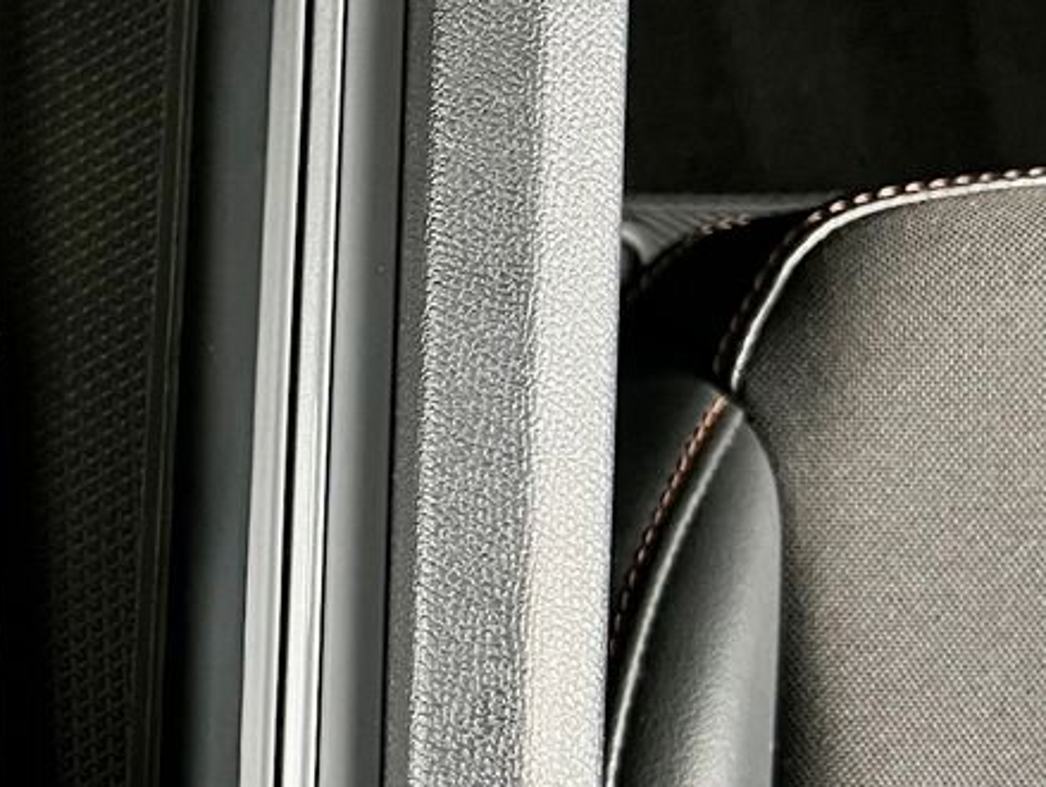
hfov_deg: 24.5
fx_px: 2147
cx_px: -241
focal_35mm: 71
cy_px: 589
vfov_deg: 20.6
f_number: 1.5
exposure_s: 1/50
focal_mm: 5.7
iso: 320
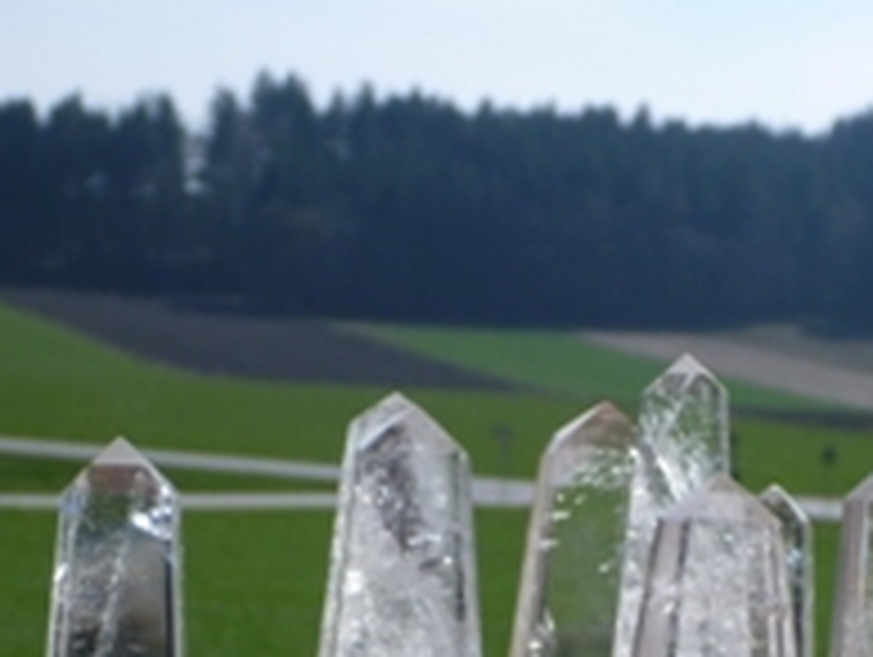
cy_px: 621
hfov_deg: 15.5
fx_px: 3207
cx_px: 500
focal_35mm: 127
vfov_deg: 11.6
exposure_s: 1/640
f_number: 4.9
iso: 100
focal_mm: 9.8
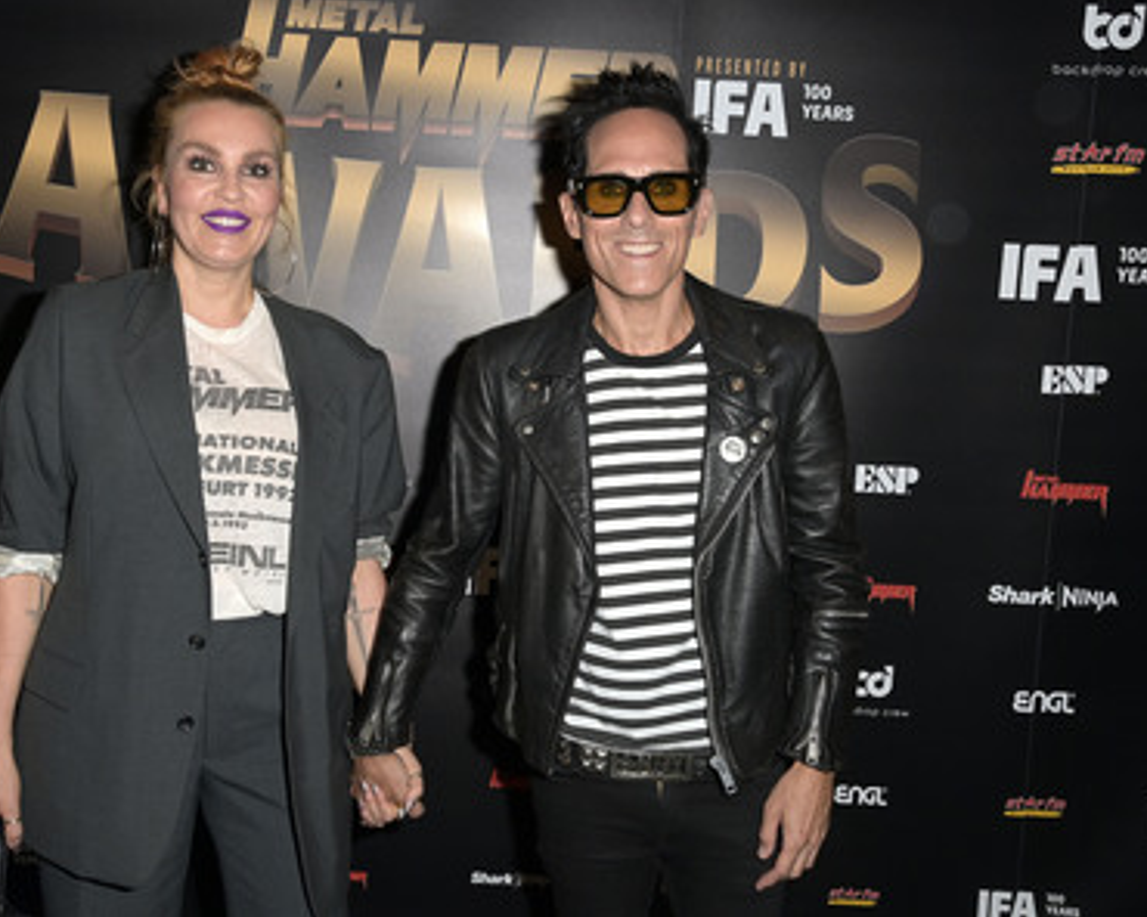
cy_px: 455
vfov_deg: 37.3
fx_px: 1358
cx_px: 476
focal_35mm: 40
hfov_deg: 45.6
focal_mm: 35
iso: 640
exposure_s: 1/125
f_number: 6.3
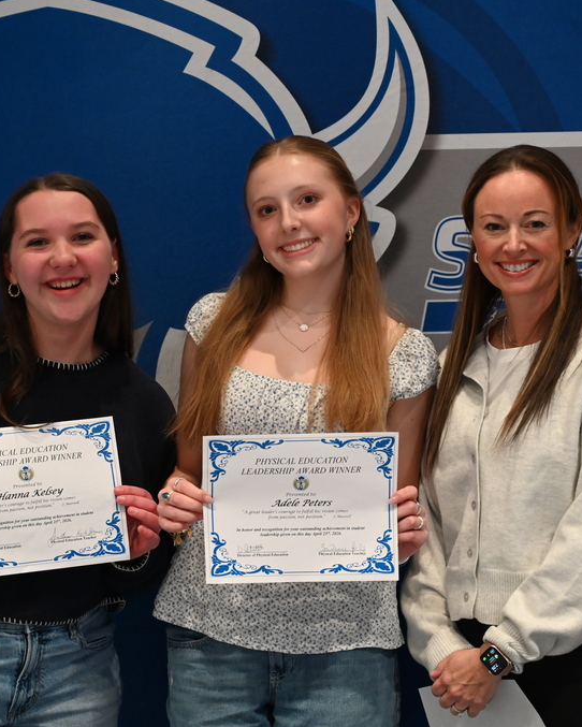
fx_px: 1679
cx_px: 295
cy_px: 364
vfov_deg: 24.4
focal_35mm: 78
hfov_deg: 19.7
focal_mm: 55
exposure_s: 1/60
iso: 4000
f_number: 4
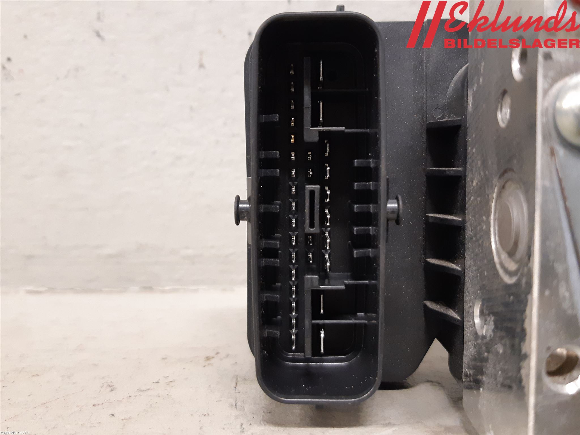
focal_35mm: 26
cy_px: 218
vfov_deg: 53.1
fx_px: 436
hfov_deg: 67.3
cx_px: 290
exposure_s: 1/33
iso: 250
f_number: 1.7
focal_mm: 3.93
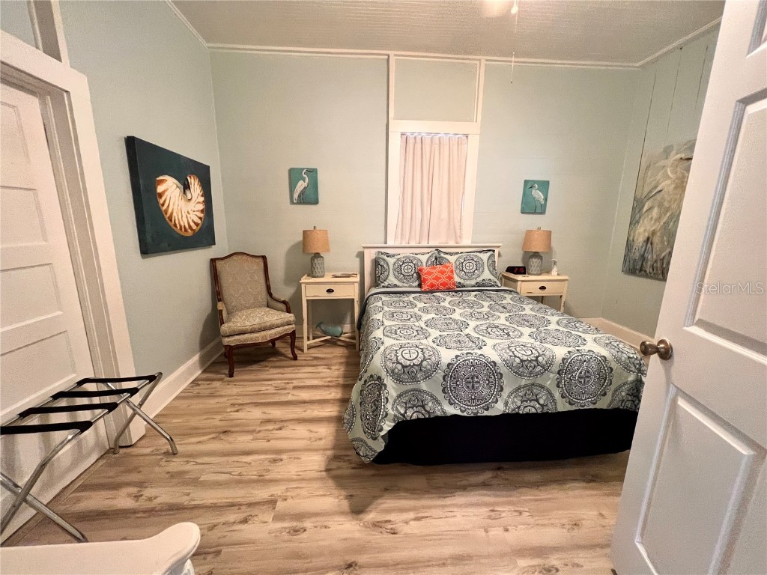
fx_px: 288
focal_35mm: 13
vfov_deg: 89.9
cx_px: 384
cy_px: 288
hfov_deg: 106.2
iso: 320
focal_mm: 1.57
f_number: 1.8
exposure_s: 1/60
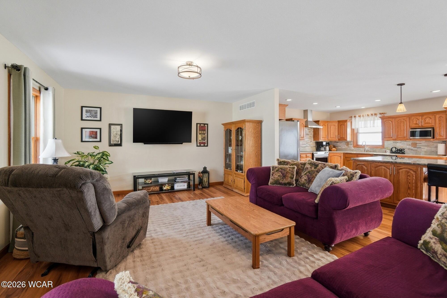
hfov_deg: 100.4
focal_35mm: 15
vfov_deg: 77.3
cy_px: 149
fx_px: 186
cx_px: 224
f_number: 4
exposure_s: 1/250
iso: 100
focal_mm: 10
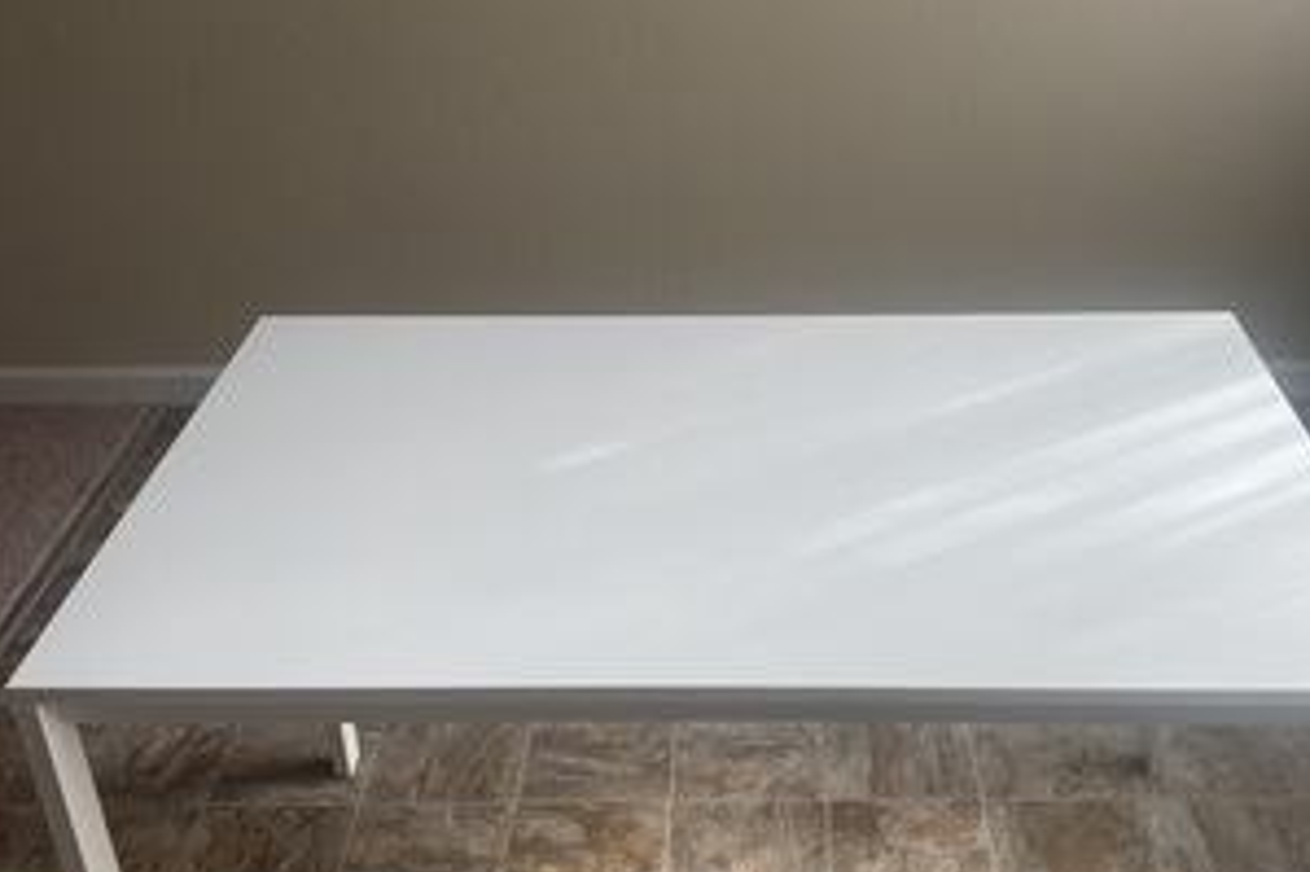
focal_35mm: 41
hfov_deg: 47.3
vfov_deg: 32.6
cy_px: 454
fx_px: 1491
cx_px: 740
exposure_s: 1/122
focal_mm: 4.25
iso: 50
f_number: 1.8
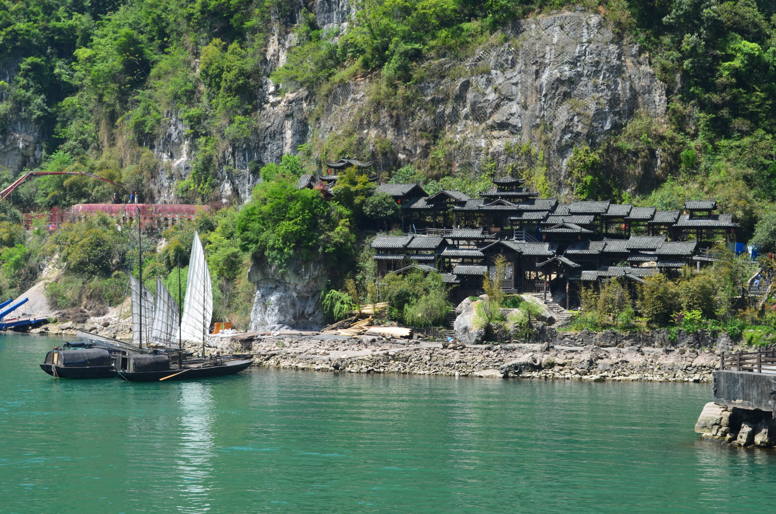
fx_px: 1549
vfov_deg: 18.8
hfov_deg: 28.1
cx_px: 388
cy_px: 257
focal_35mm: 72
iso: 140
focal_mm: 48
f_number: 11
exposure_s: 1/125
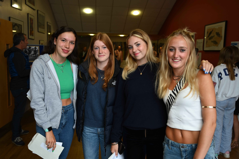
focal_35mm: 34
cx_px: 120
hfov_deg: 56.5
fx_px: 222
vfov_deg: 39.4
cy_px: 80
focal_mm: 33.5
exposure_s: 1/200
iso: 800
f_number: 4
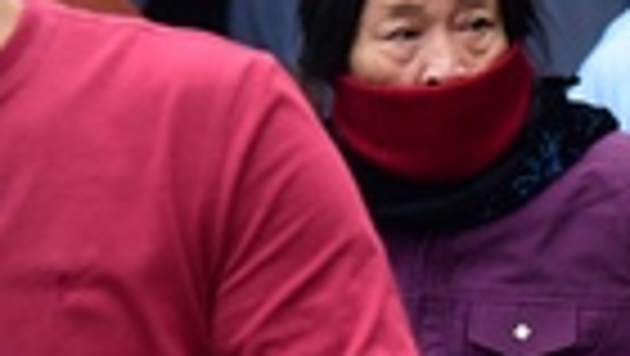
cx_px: 1058
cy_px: 90
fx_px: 6085
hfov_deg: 5.8
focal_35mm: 364
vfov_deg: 3.3
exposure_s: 1/200
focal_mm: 75
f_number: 4.5
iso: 1250
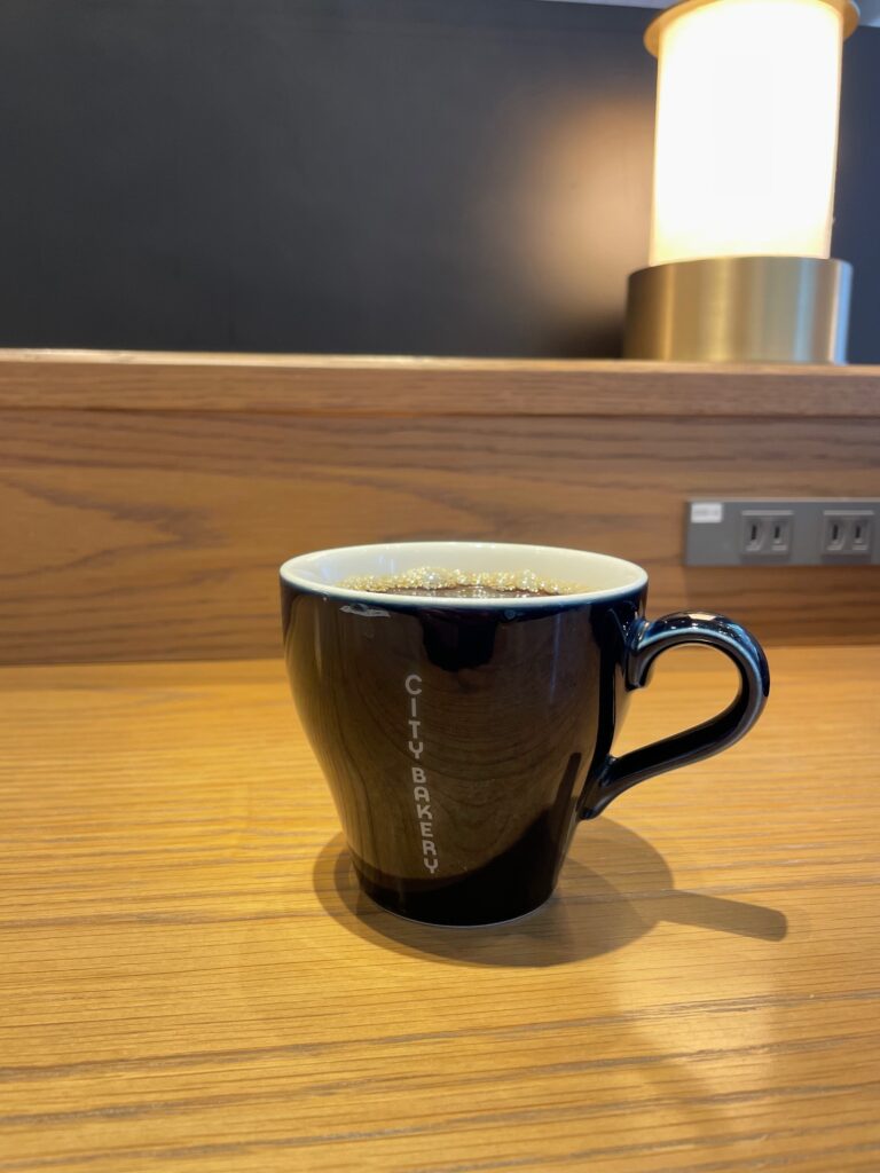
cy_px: 586
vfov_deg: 67.3
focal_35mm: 26
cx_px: 440
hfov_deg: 53.1
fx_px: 881
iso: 125
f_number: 1.6
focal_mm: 4.2
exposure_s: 1/100
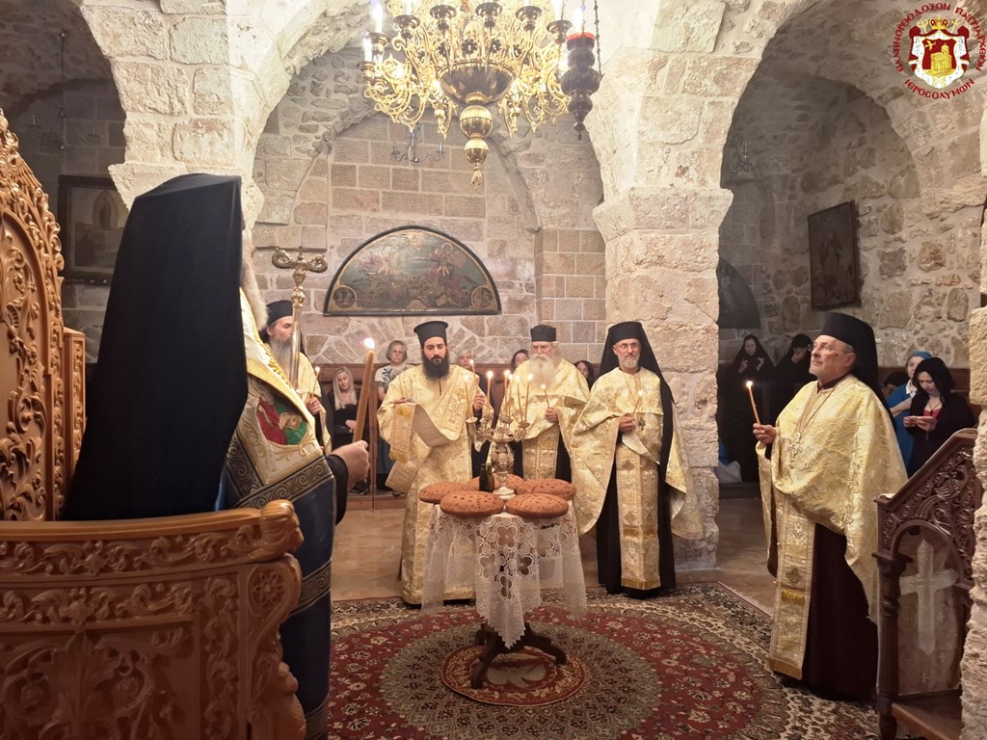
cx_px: 494
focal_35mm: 23
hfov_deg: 73.9
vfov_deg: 58.9
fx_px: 656
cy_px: 370
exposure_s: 1/50
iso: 250
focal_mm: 5.54
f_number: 1.8
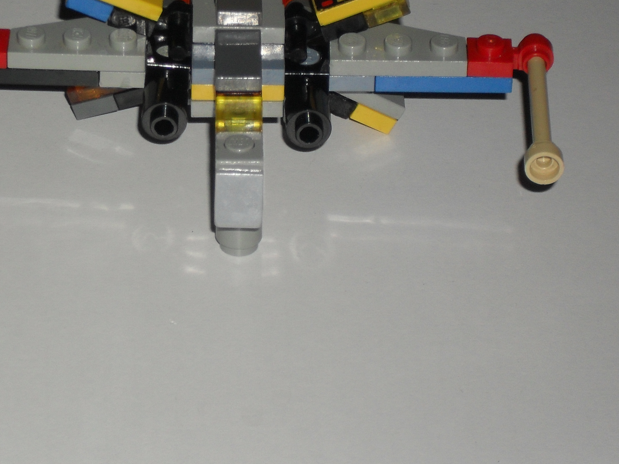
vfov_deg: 8.2
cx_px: 226
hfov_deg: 10.9
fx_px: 3237
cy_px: 185
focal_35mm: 181
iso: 100
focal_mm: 18.9
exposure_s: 1/60
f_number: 5.8
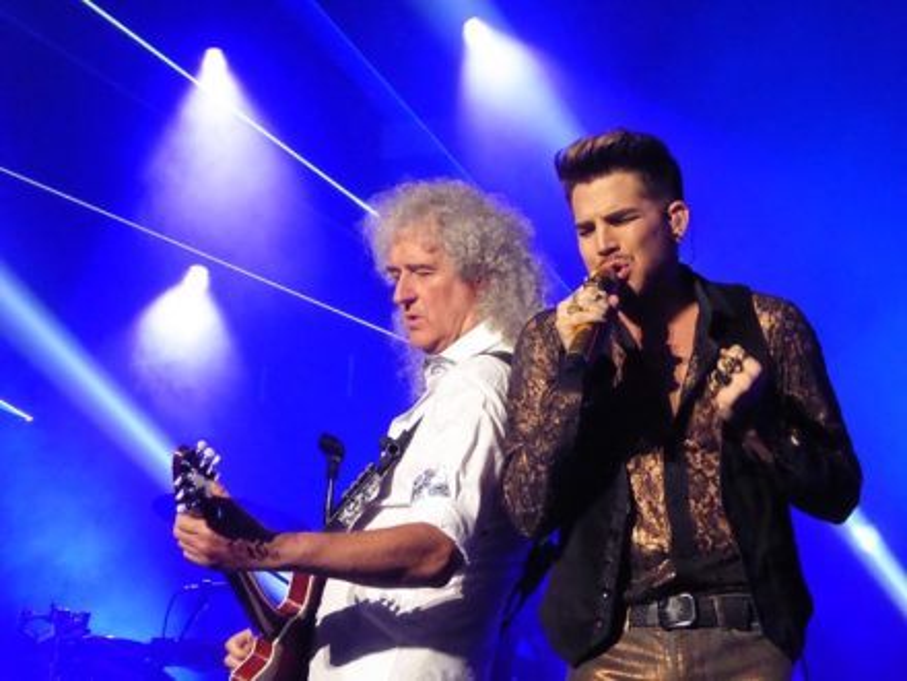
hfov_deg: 13.8
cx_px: 454
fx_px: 3747
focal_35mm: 143
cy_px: 340
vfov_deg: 10.4
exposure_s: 1/100
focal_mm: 25.6
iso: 1600
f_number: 5.4
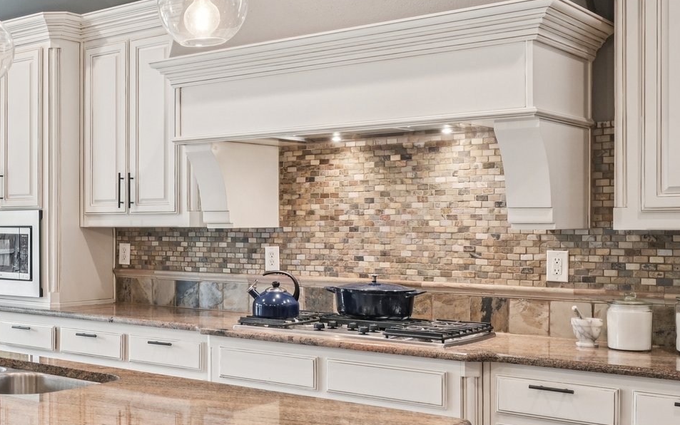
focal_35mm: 47
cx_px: 36
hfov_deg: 38.8
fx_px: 873
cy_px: 226
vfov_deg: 27.4
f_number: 8
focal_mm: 21.5
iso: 400
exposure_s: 1/25
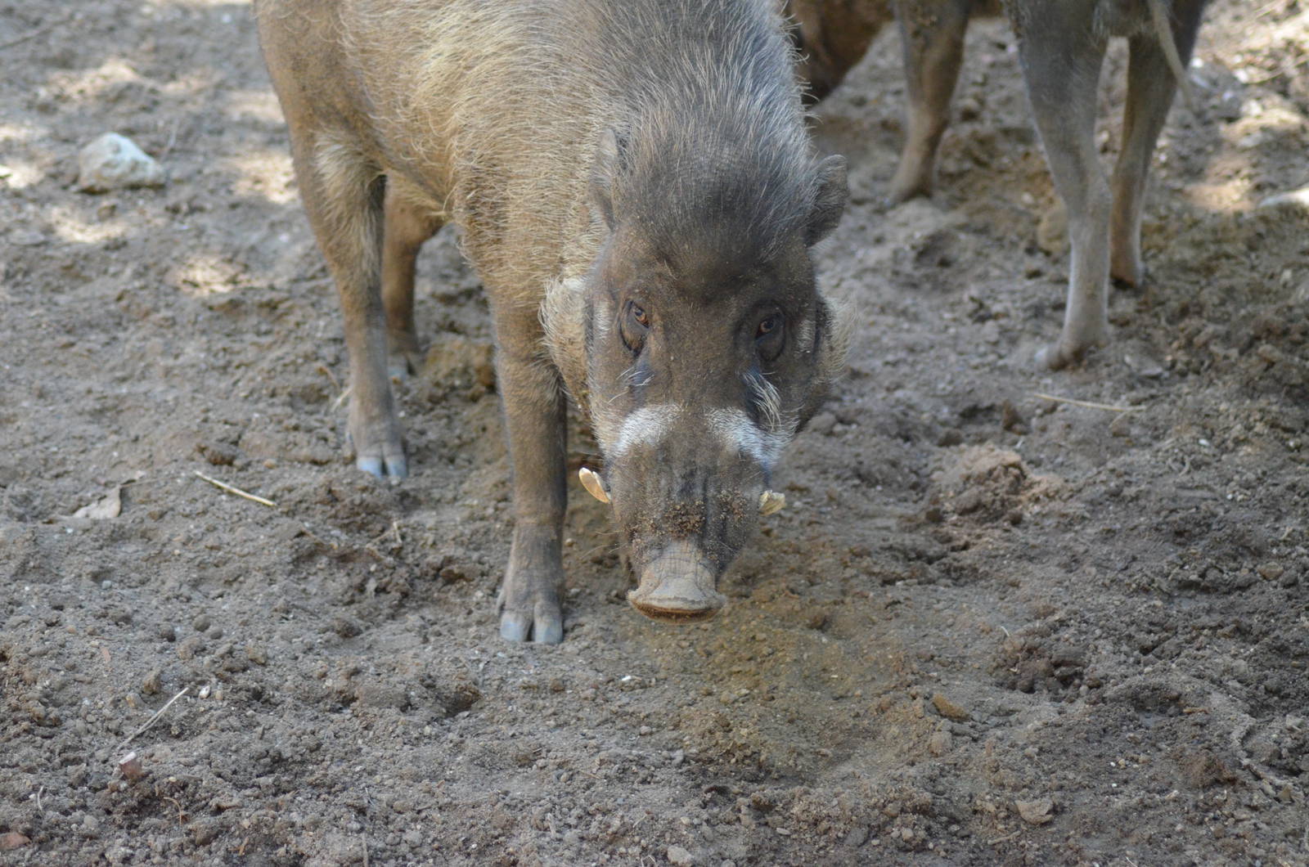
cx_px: 654
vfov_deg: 6.8
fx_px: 7348
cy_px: 434
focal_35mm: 202
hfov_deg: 10.2
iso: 2500
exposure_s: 1/500
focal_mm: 135
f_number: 4.2
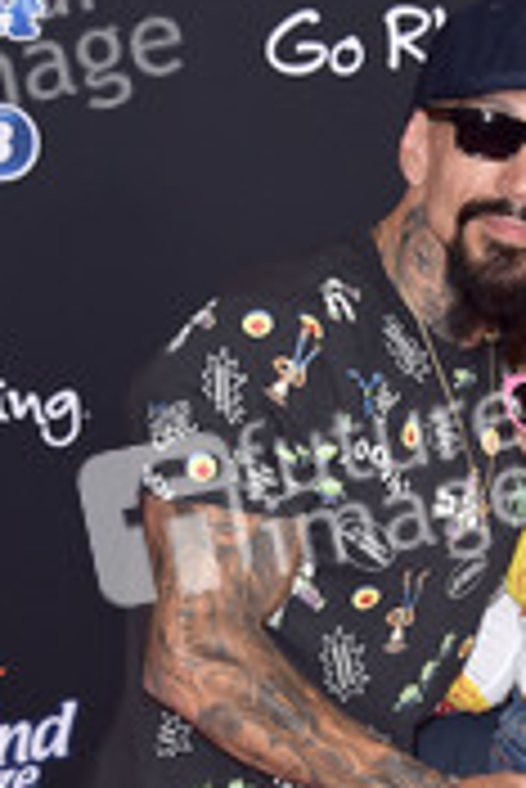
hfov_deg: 8.6
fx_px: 3499
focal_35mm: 160
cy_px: 725
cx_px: 443
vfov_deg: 12.7
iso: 500
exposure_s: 1/200
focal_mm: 70
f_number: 7.1
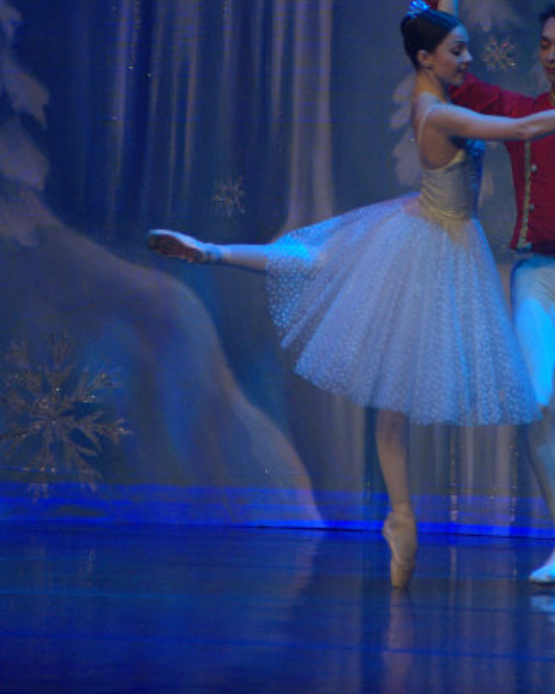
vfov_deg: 8.3
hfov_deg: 6.7
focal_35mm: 232
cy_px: 98
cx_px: 320
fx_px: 4763
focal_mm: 125
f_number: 5.6
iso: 1600
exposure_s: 1/100
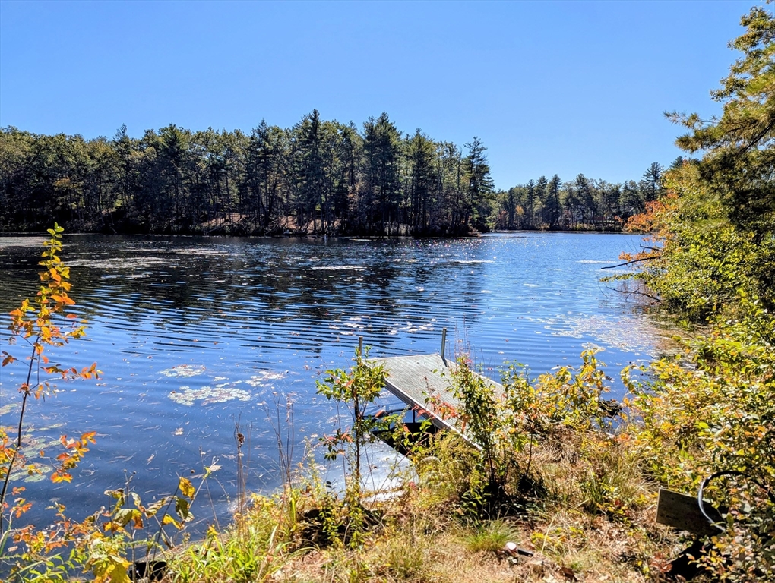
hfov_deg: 71.5
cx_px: 388
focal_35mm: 24
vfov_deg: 56.9
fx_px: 538
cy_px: 292
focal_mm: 6.81
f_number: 1.85
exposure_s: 1/2695
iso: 47
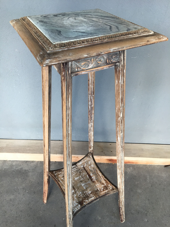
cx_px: 85
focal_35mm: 29
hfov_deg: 48.2
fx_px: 190
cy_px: 114
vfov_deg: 61.7
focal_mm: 4.15
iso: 32
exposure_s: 1/33
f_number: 2.2
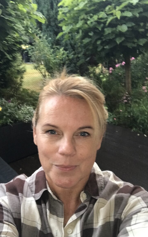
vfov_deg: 55.3
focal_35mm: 35
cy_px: 119
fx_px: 226
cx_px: 68
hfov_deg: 36.2
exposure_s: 1/20
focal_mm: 2.87
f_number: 2.2
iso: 160
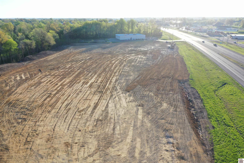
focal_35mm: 28
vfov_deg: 46.4
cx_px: 122
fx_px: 190
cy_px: 82
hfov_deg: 65.5
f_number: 5
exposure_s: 1/320
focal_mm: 10.26
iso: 100
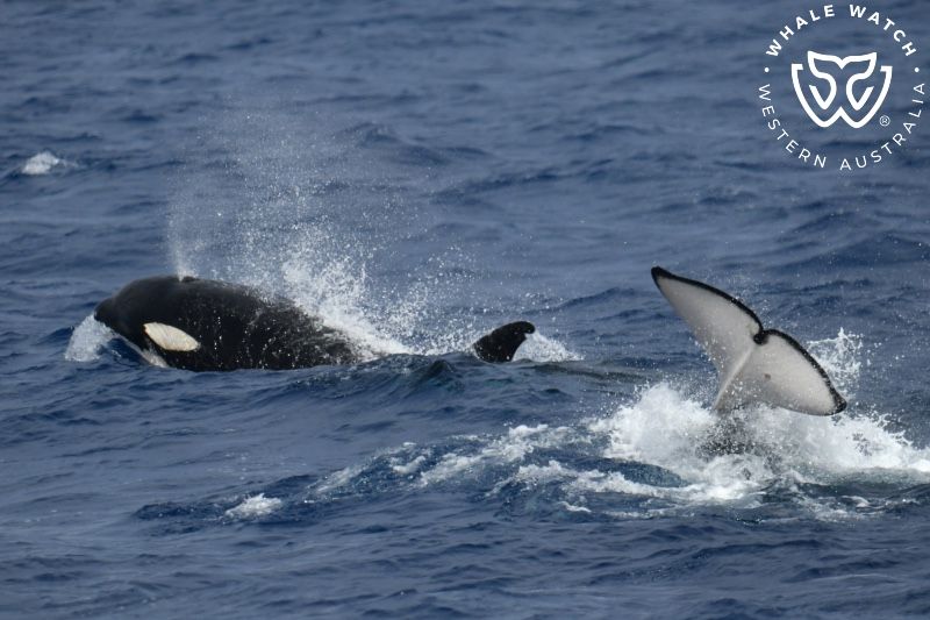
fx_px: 12913
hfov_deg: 4.1
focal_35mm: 500
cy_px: 310
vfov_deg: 2.7
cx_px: 465
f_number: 6.3
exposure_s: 1/8000
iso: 720
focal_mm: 500
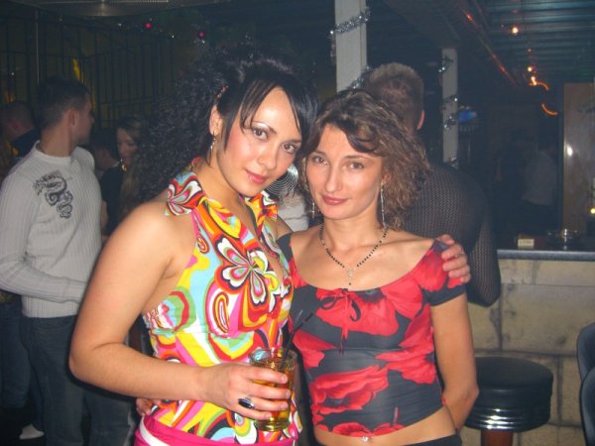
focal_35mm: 38
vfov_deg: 37.7
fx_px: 653
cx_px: 298
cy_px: 223
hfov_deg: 49.0
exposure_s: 1/60
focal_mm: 7.9
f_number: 2.8
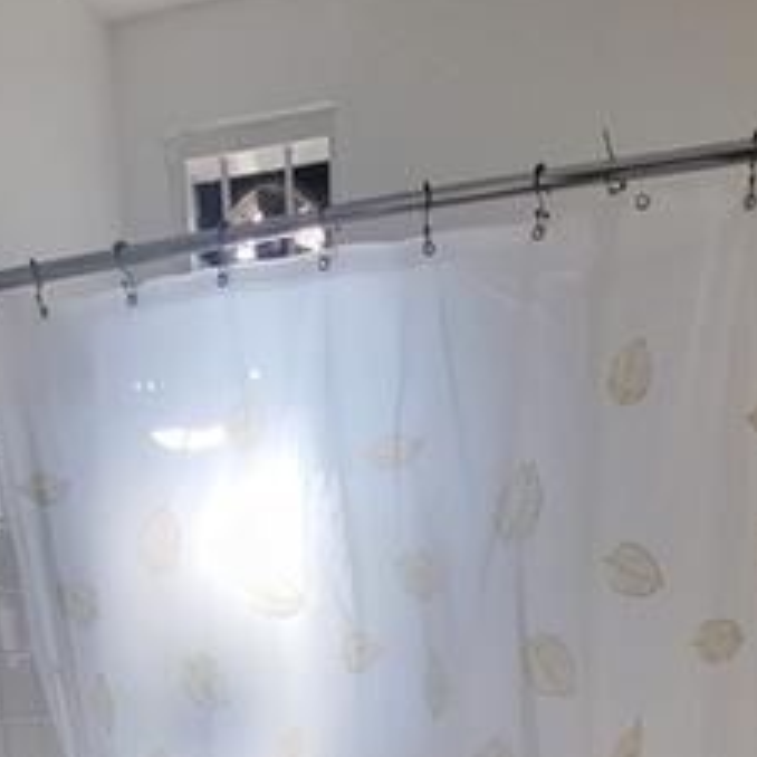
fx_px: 965
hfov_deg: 42.8
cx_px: 405
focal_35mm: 39
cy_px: 995
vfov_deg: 32.0
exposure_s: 1/60
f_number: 2.2
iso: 64
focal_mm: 1.74
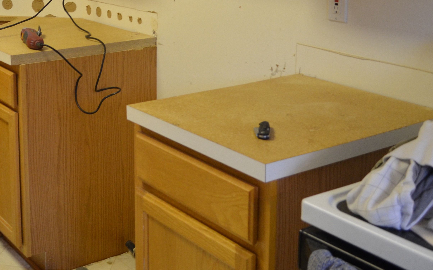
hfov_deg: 35.6
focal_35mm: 56
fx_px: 661
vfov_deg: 22.2
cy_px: -6
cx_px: 118
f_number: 4
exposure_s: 1/60
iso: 720
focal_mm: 18
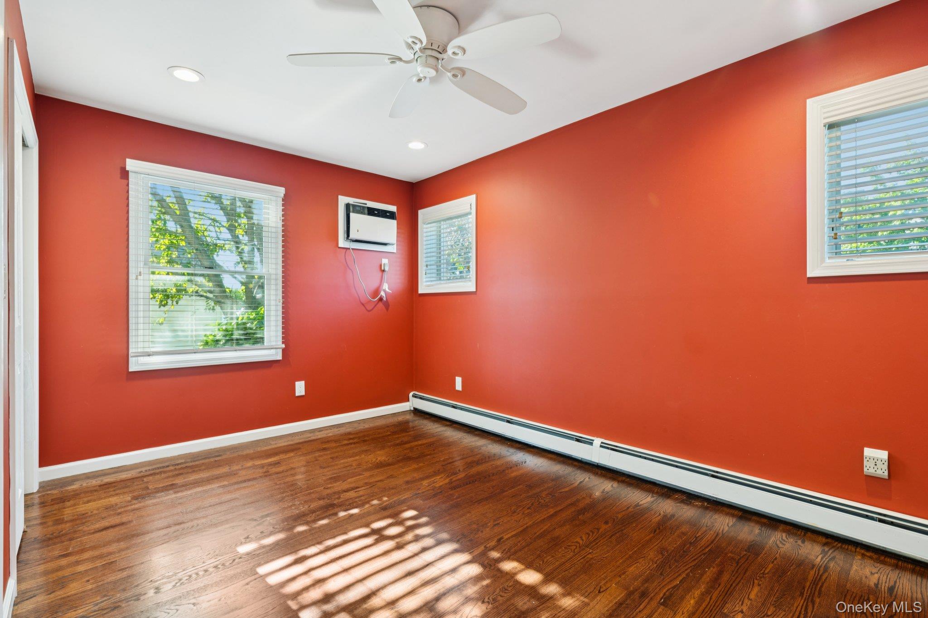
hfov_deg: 96.7
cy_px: 309
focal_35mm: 16
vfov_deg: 73.7
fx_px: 412
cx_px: 464
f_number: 8
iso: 200
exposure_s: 1/4
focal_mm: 16
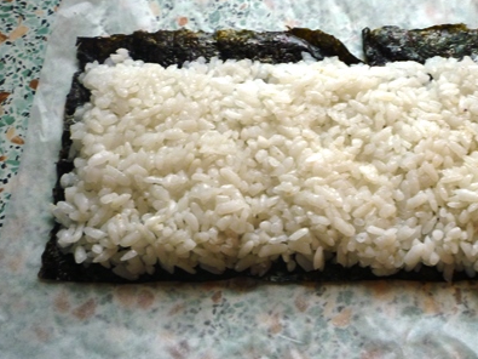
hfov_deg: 39.6
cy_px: 169
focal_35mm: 47
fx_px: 649
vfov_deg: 30.9
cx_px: 345
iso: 100
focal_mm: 5.2
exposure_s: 1/30
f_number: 3.3
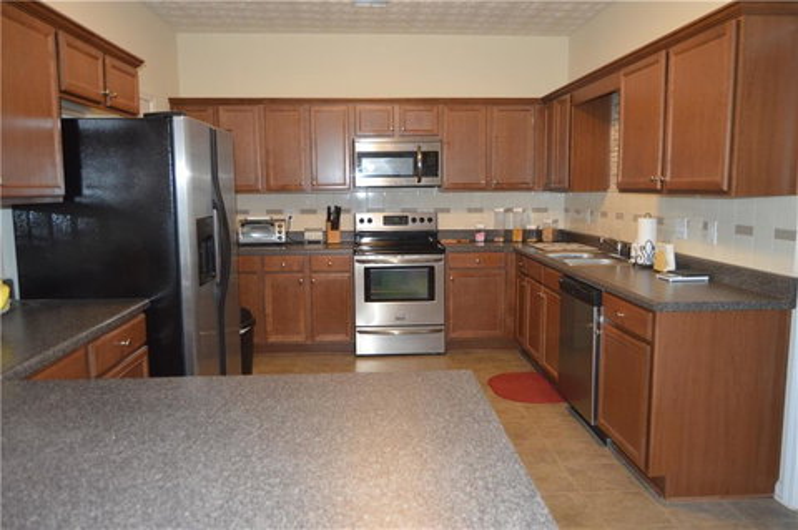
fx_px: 598
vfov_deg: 47.8
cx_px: 399
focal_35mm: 27
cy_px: 265
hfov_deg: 67.4
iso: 1100
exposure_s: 1/60
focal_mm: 18
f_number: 3.5
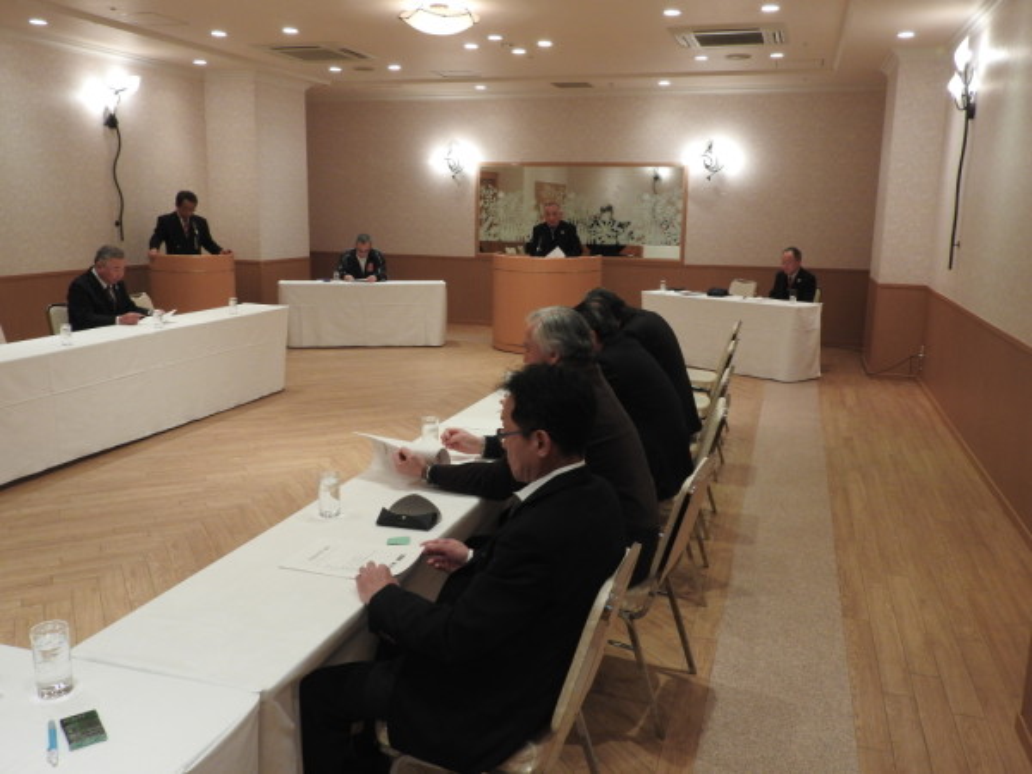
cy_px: 387
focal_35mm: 30
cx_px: 516
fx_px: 894
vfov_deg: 46.8
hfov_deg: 60.0
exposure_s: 1/30
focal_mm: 5.4
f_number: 3.5
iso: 200
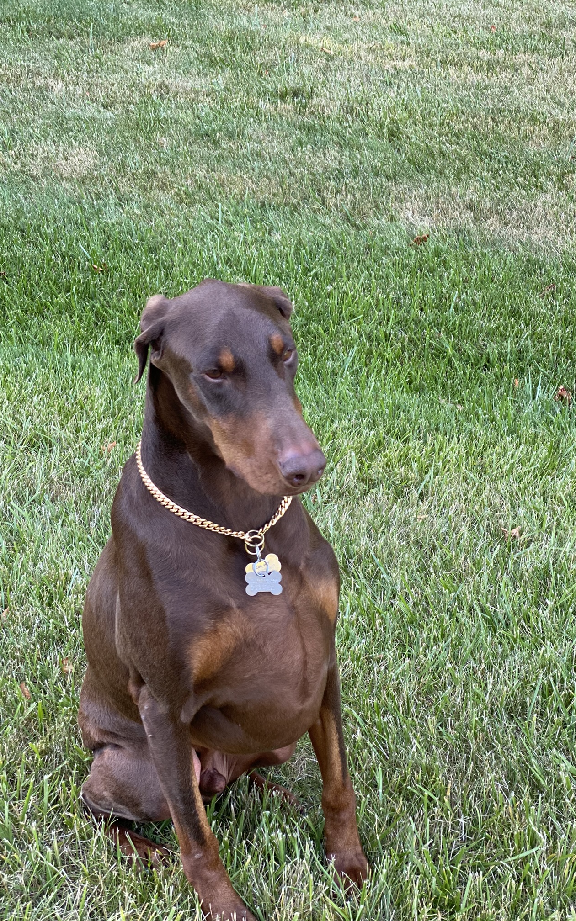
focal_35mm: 56
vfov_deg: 36.3
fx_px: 1407
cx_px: 325
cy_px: 465
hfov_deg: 23.1
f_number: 2
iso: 80
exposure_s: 1/114
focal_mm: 6
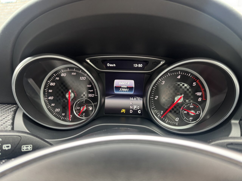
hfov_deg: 71.6
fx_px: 168
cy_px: 90
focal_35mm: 24
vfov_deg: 56.8
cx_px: 121
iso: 250
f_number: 1.78
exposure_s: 1/50
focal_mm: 6.76
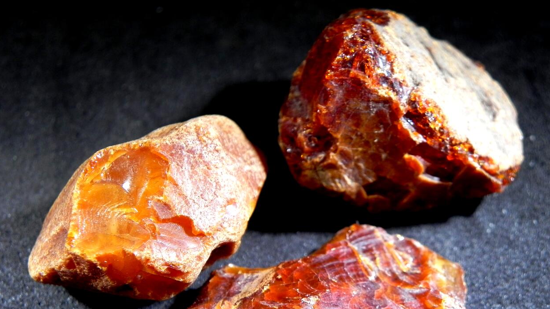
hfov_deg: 36.6
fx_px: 831
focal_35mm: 57
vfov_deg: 21.0
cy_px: 207
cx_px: 275
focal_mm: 9.2
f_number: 3.5
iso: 160
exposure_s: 1/44.1
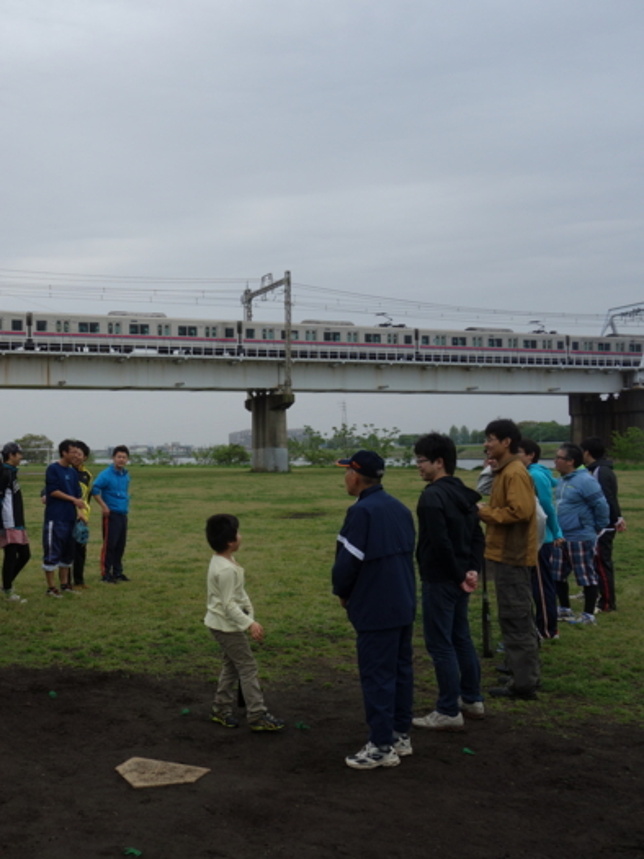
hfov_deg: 33.6
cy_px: 430
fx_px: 1017
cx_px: 88
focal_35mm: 41
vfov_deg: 45.8
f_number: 5.6
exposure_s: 1/640
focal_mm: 10.4
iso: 125
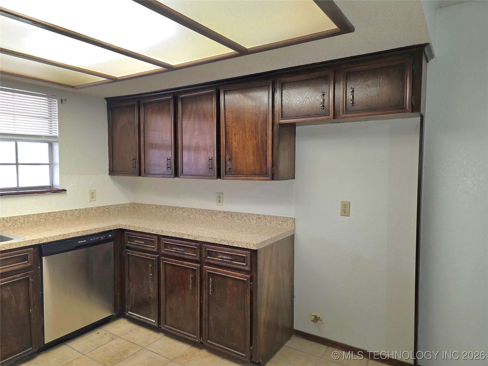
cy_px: 183
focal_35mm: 23
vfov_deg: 58.9
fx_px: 324
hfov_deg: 73.9
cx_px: 244
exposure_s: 1/60.2
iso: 80
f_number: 1.7
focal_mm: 6.3
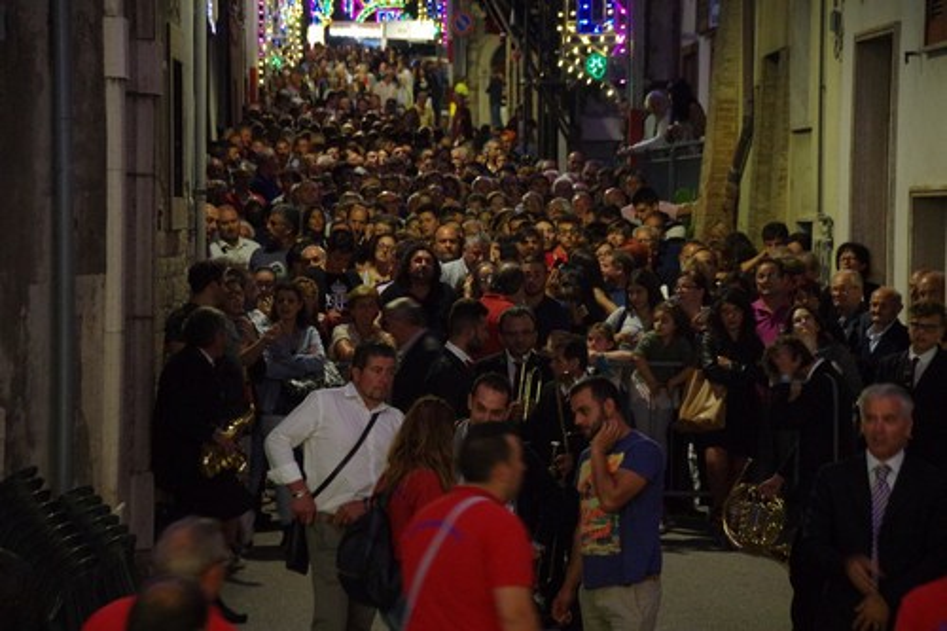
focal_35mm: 132
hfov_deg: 15.5
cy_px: 316
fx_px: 3471
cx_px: 474
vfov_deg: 10.4
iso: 3200
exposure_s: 1/20
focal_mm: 88
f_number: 5.6
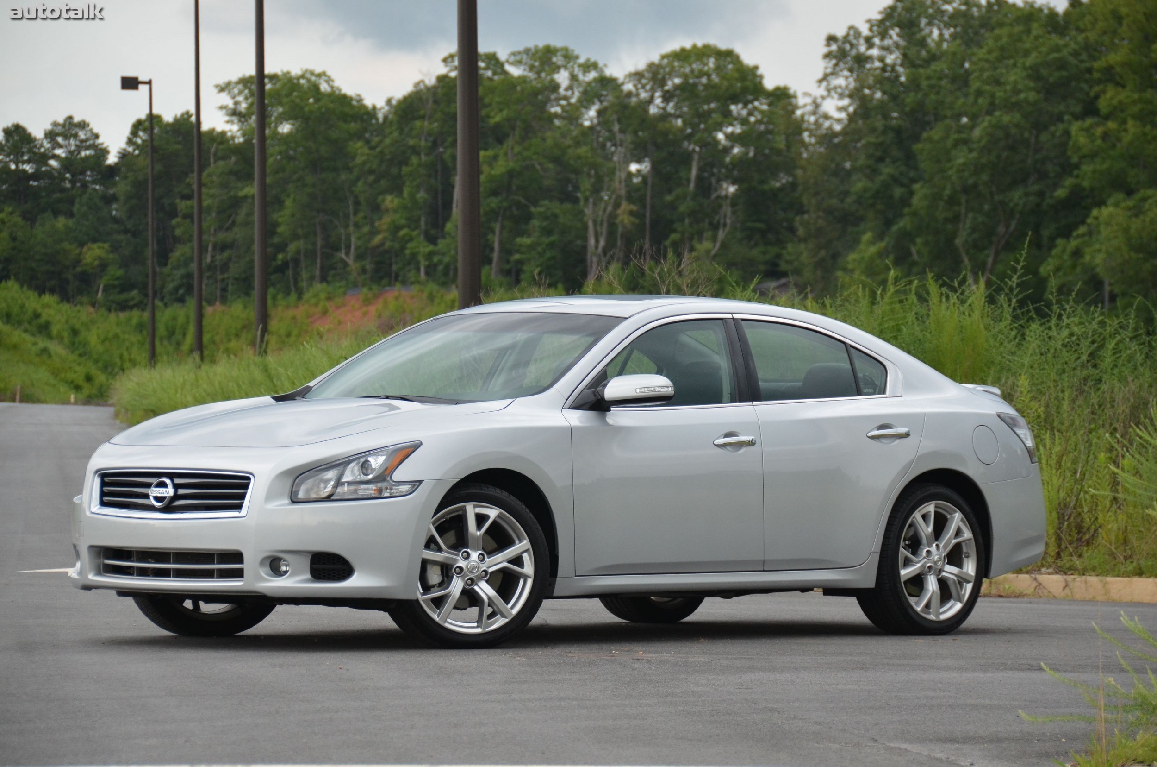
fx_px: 5052
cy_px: 384
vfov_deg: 8.7
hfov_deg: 13.1
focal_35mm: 158
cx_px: 578
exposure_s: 1/640
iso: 800
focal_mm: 105
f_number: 5.3
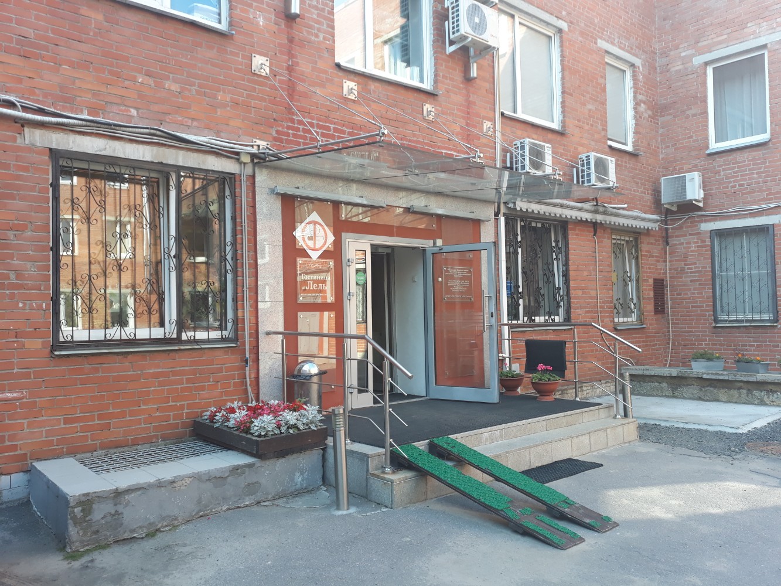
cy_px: 293
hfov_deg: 65.3
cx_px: 390
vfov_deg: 51.4
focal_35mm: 27
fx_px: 609
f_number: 1.7
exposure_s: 1/123
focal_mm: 3.71
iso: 40
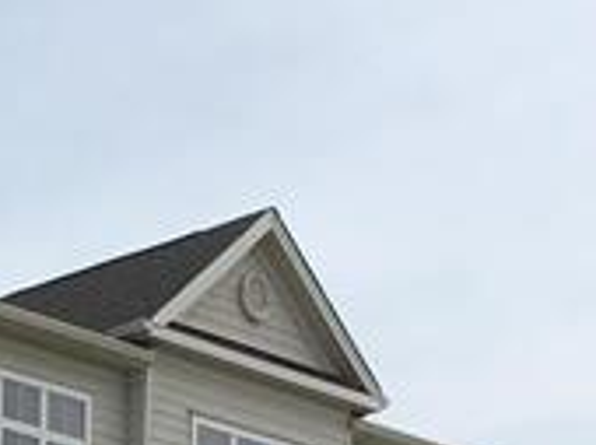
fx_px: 3009
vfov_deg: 7.9
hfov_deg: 10.6
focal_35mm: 175
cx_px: -459
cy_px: 999
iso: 25
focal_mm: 4.15
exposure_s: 1/2198
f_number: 2.2
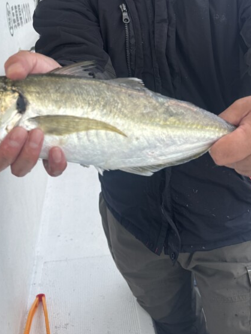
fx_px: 415
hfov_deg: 33.4
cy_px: 69
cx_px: 87
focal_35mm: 43
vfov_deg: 42.0
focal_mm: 6.76
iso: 80
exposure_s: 1/1059
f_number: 1.78
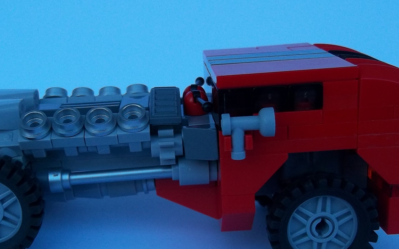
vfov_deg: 23.5
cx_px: 157
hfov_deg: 36.7
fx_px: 598
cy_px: 159
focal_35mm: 55
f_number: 2.9
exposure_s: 1/30
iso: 80
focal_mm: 5.7
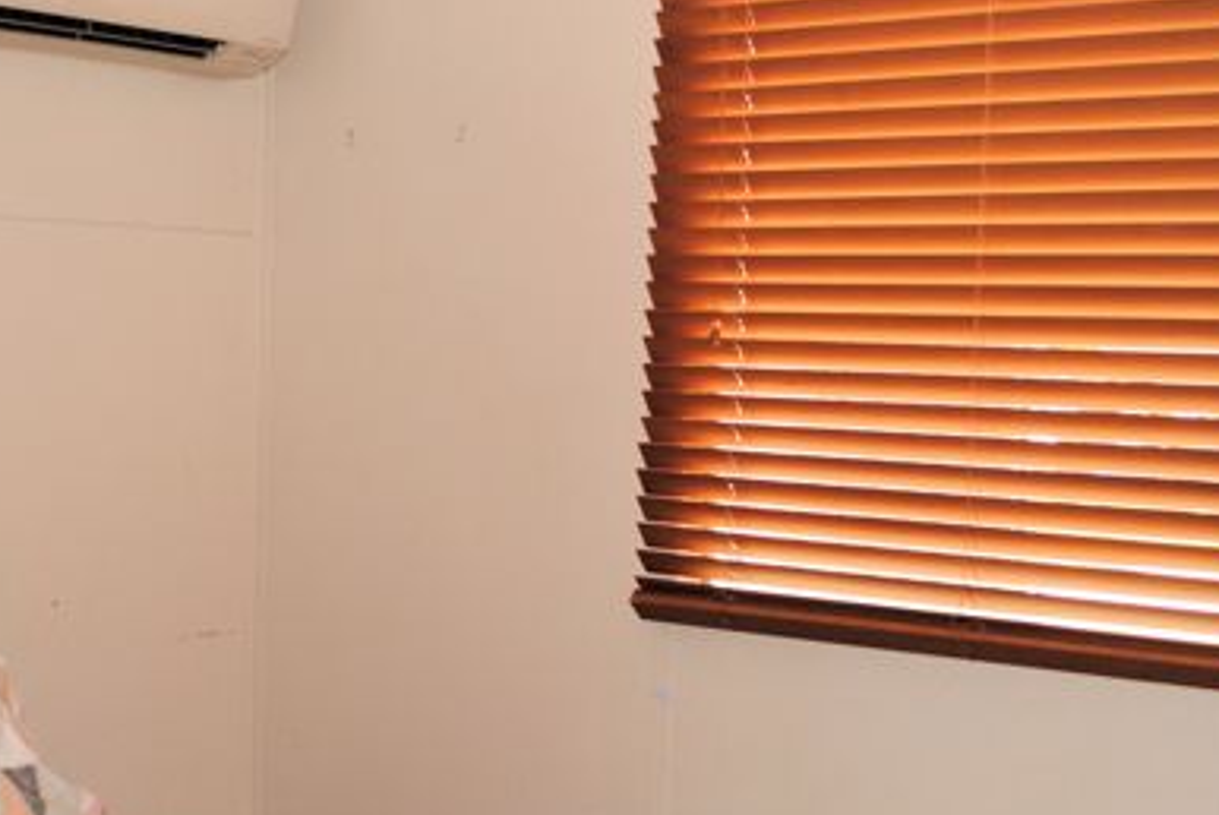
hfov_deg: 31.6
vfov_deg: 21.6
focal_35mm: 63
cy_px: 486
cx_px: 411
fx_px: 2135
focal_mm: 18
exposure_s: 1/60
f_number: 3.5
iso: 200
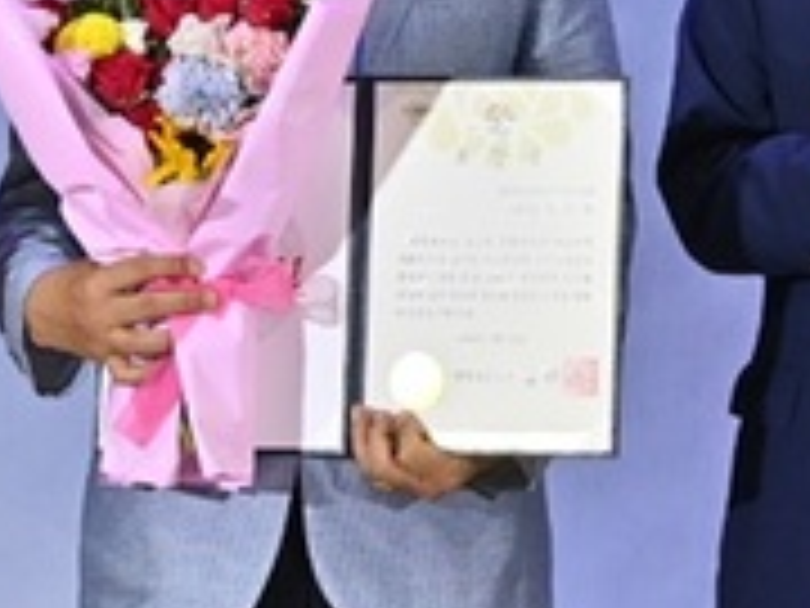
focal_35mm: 288
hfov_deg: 6.8
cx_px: 954
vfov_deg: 5.1
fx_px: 6739
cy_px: -104
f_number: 5.6
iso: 640
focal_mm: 60
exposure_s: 1/250
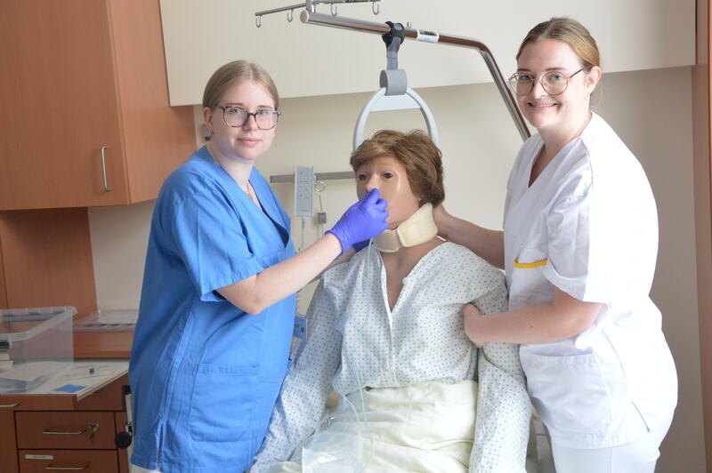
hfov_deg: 38.9
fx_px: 1008
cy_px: 236
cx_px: 356
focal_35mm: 51
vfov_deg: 26.4
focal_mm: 34
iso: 1400
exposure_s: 1/50
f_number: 4.2
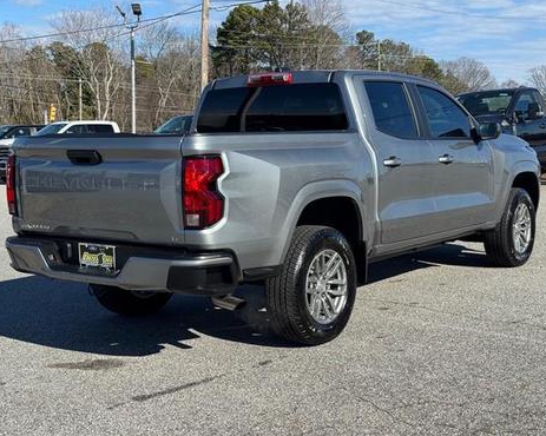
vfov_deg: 29.7
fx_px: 824
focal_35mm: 51
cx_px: 264
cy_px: 216
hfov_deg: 36.7
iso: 64
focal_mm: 6.76
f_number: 1.78
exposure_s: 1/3425
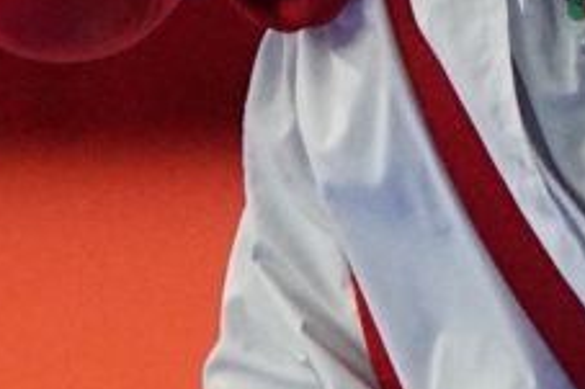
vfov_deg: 0.8
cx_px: 1247
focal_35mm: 1784
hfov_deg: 1.2
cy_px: -868
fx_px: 28968
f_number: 2.8
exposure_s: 1/2000
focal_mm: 150
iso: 3200
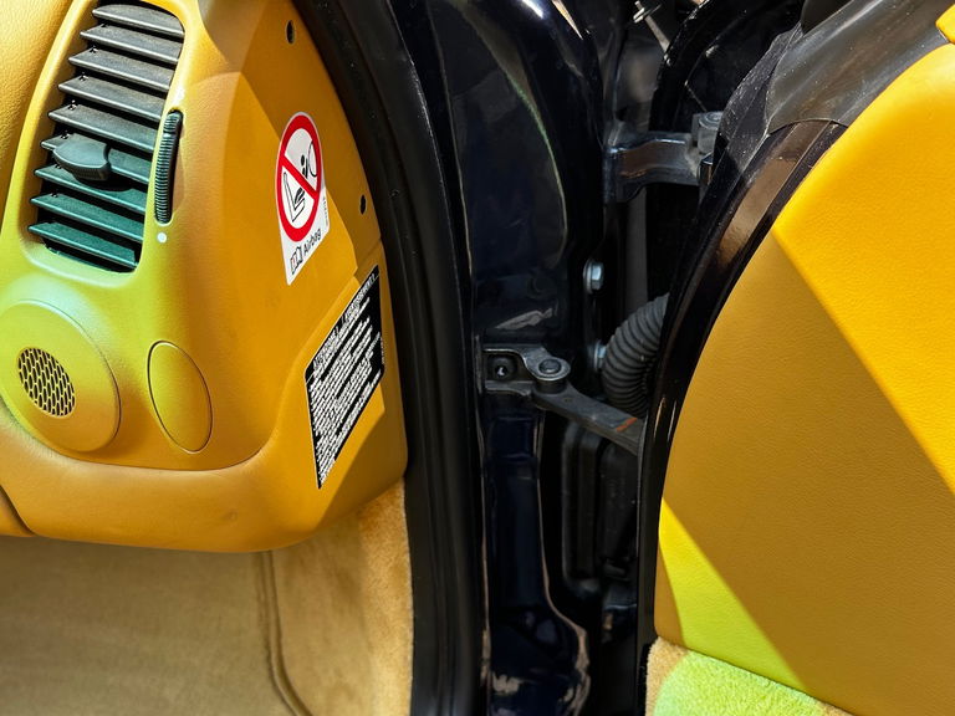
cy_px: 358
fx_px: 1324
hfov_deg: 39.7
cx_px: 478
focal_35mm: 48
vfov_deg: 30.3
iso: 64
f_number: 1.78
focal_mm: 6.86
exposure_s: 1/452
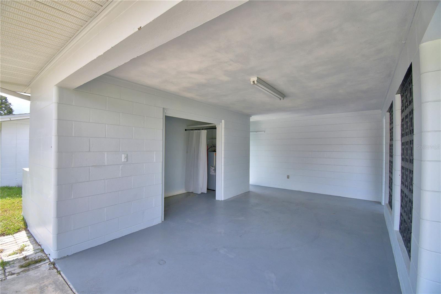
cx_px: 220
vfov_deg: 77.3
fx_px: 184
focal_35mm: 15
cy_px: 147
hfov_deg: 100.4
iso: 160
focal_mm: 10
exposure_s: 1/500
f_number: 4.5
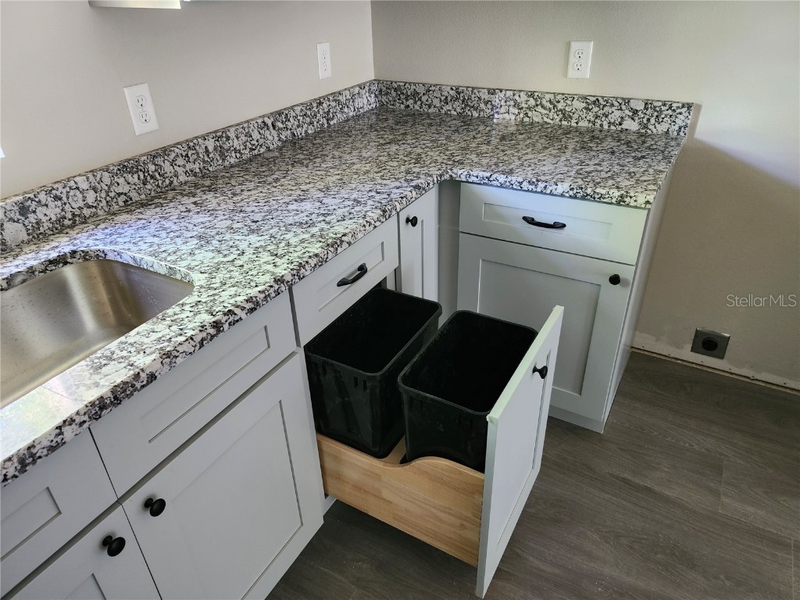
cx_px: 400
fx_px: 532
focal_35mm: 23
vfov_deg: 58.9
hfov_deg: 73.9
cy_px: 300
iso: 640
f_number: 1.8
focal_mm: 5.54
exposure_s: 1/40
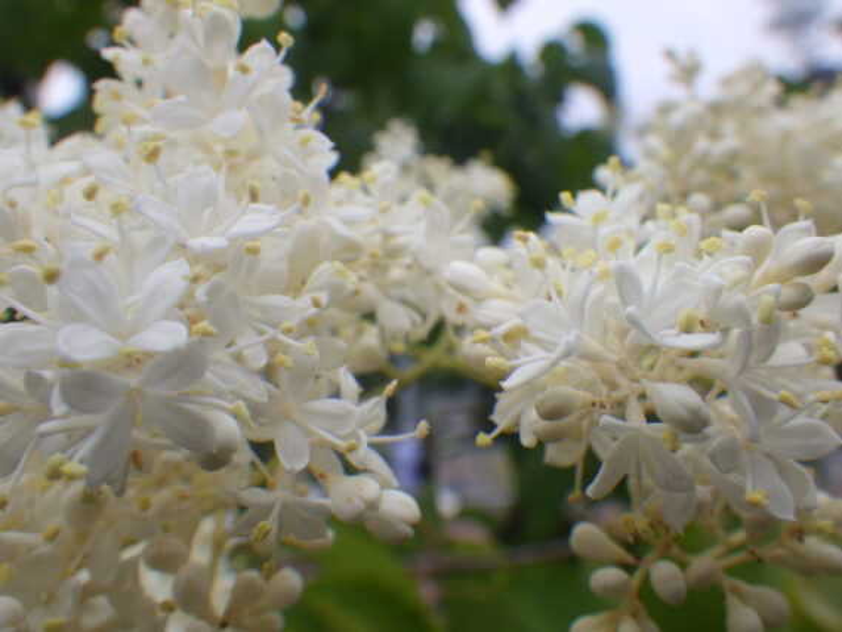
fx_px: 827
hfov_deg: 53.9
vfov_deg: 41.8
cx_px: 421
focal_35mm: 34
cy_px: 316
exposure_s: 1/400
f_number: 4.6
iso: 125
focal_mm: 6.1
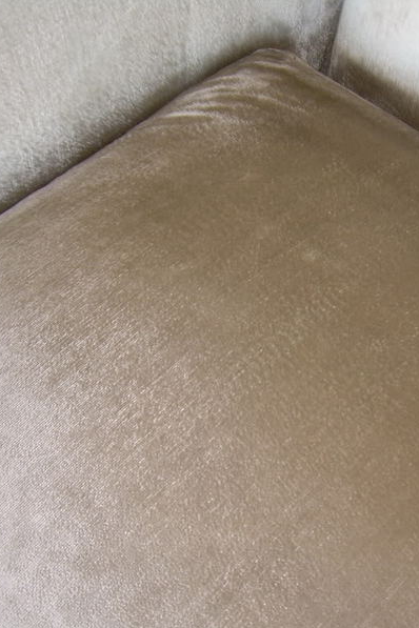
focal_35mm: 53
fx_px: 925
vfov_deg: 37.5
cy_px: 315
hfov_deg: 25.2
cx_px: 322
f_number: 2.8
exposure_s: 1/30
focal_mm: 6.3
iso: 50
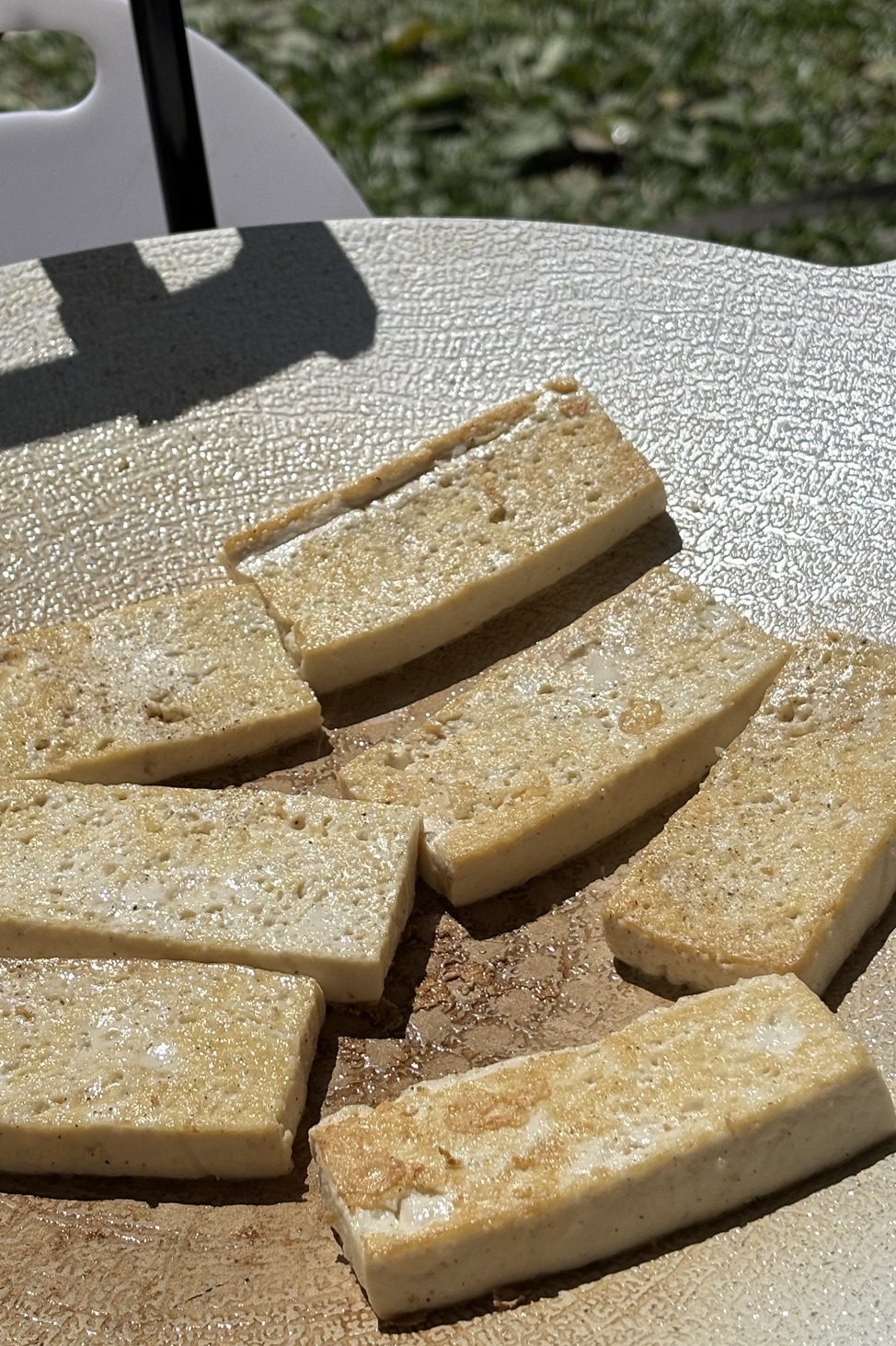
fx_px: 2764
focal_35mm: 74
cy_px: 640
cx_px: 426
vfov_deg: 27.3
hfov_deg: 18.4
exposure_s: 1/8850
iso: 25
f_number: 1.6
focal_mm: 5.96
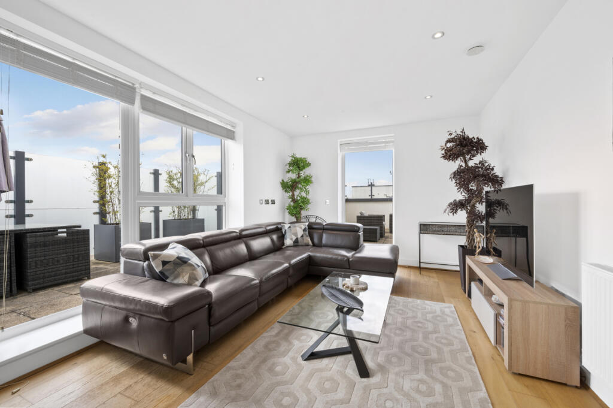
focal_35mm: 14
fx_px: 238
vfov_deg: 81.1
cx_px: 306
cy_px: 204
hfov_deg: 104.3
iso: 250
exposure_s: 1/5
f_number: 16
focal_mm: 14
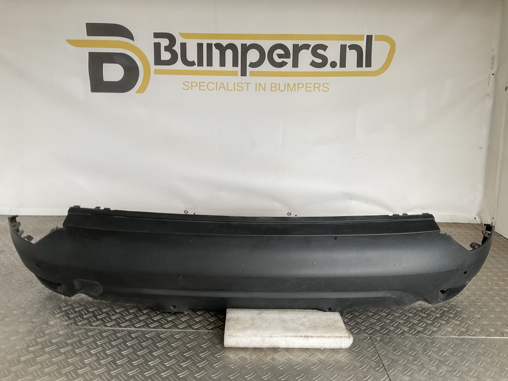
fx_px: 426
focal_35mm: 29
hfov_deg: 61.7
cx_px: 254
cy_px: 190
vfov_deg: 48.2
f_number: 1.8
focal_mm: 3
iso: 40
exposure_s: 1/100
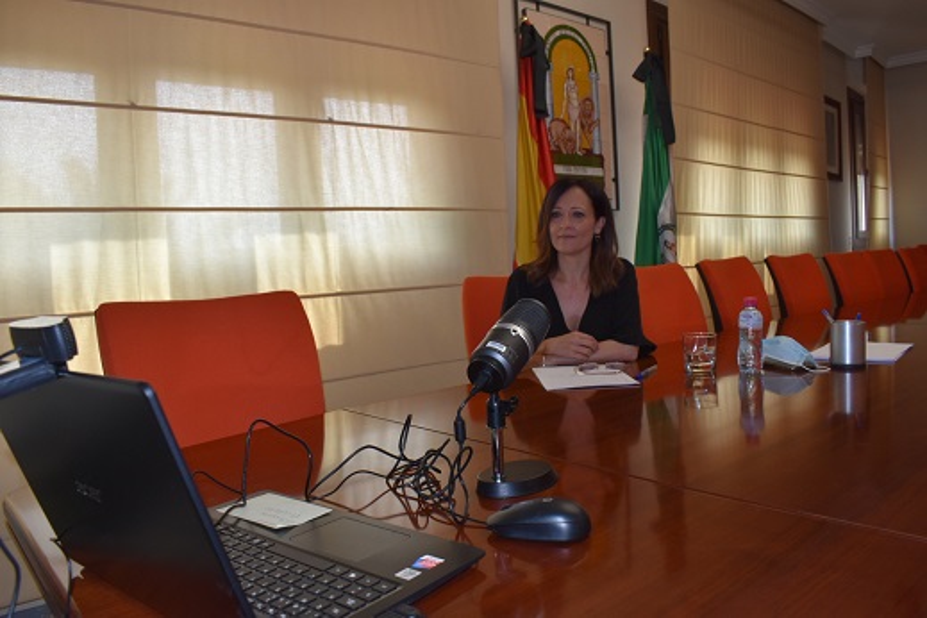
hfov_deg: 67.4
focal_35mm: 27
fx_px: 695
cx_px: 464
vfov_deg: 47.9
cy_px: 309
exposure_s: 1/125
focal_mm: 18
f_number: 5.6
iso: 450
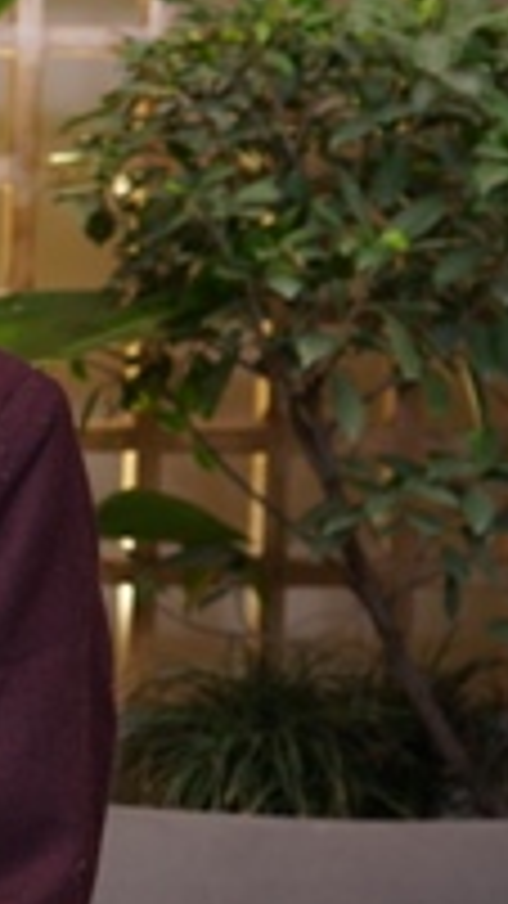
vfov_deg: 16.1
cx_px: -265
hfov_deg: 8.9
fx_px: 3186
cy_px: 416
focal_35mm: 133
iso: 320
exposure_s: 1/80
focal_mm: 38
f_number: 4
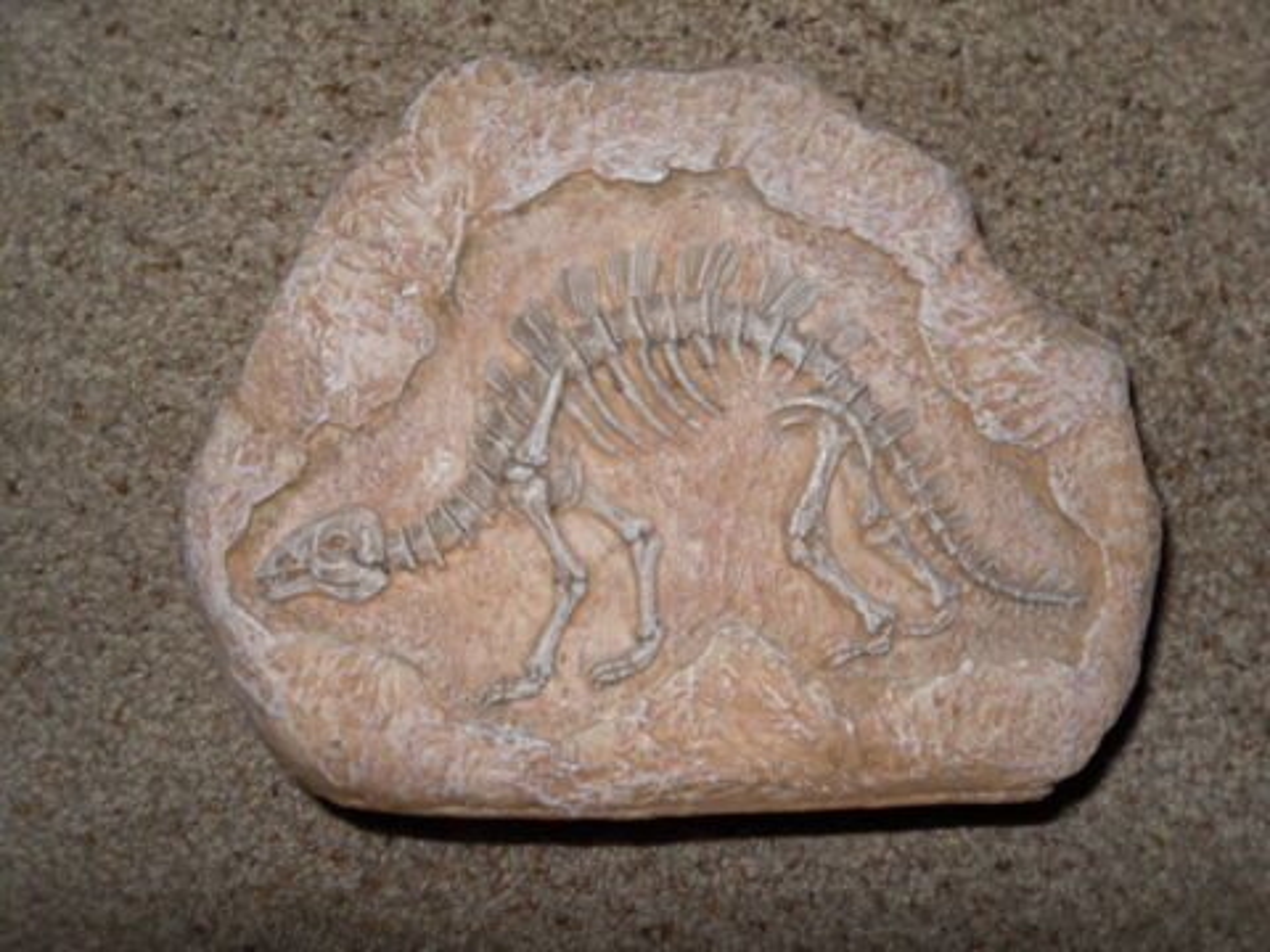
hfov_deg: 52.6
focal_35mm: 35
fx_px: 1284
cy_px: 476
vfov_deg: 40.7
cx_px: 635
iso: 80
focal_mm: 6.3
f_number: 3.5
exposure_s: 1/45
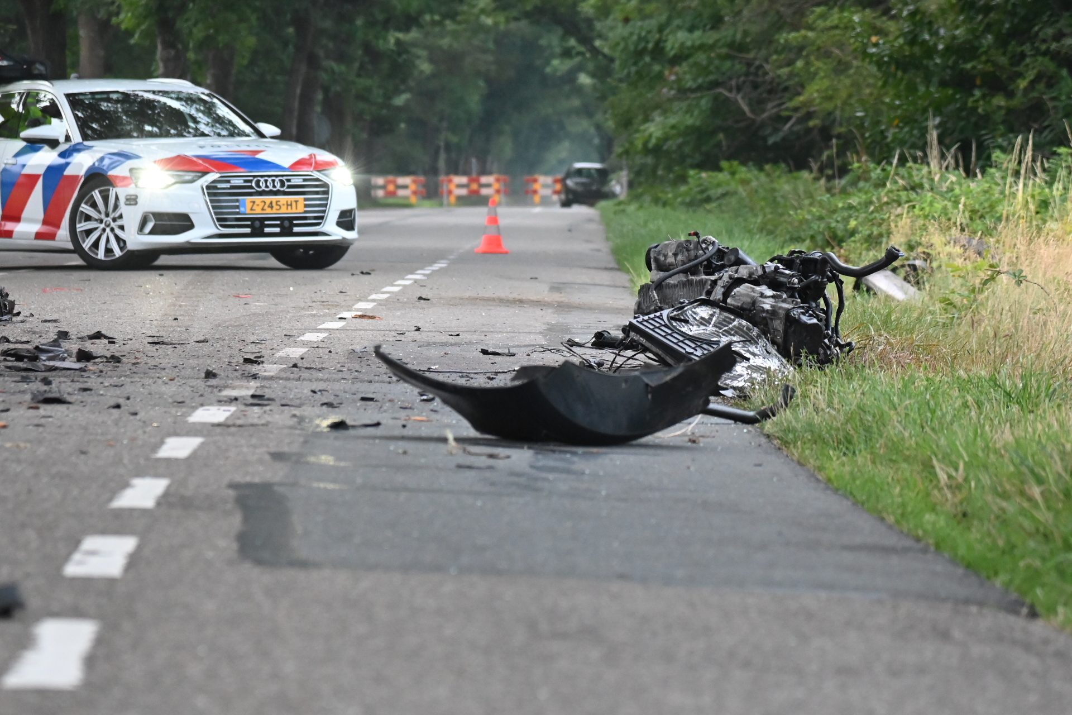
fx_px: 5360
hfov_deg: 11.4
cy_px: 358
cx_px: 536
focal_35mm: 180
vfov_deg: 7.6
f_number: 4
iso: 4000
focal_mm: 120
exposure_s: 1/160
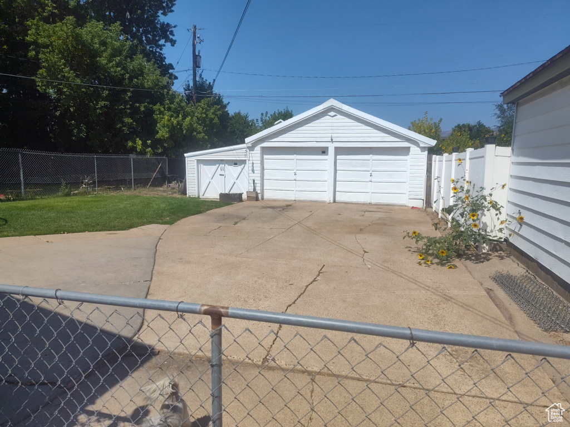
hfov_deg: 73.9
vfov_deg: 58.9
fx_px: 379
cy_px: 214
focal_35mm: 23
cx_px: 285
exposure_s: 1/3020
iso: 100
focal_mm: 5.56
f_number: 1.8
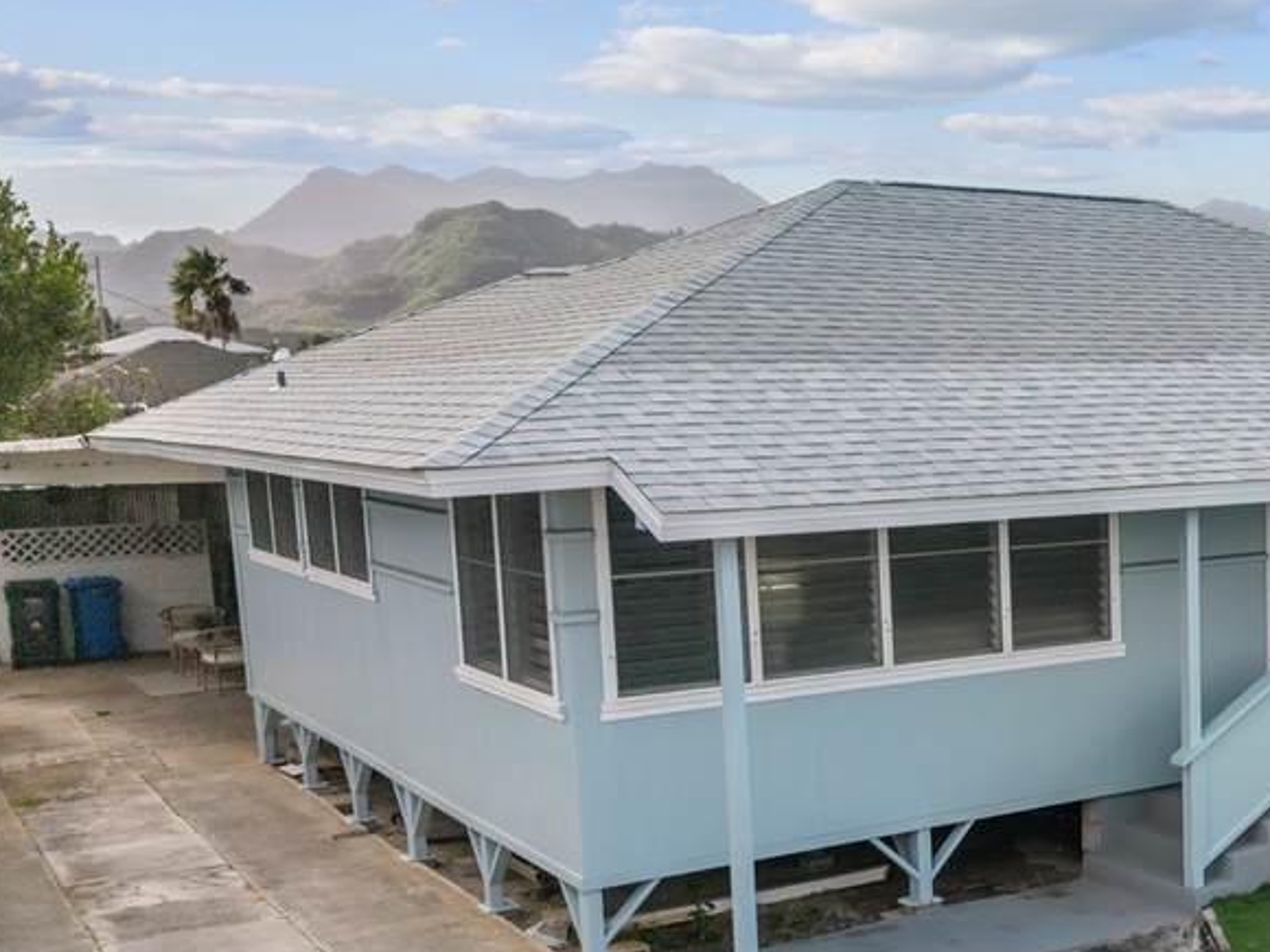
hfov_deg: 33.6
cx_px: 1213
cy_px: 659
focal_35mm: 53
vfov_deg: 27.3
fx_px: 1944
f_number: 1.8
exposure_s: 1/200
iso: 400
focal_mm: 8.67
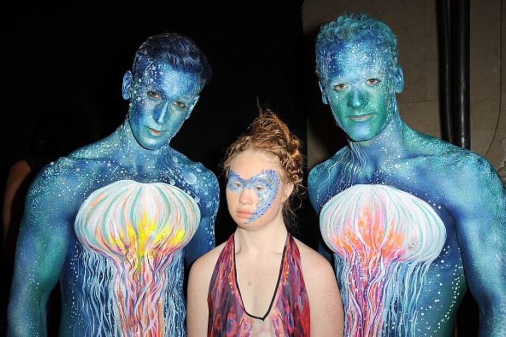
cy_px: 168
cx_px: 253
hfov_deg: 44.5
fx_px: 618
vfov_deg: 30.5
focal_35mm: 44
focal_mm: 44
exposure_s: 1/200
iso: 400
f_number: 7.1
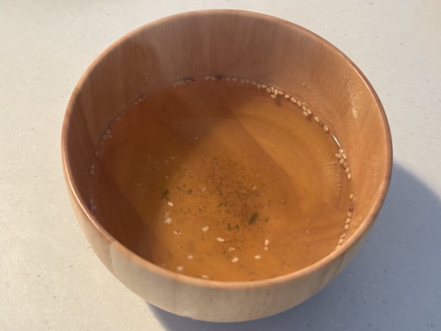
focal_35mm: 52
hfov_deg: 36.8
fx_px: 662
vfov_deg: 28.0
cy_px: 166
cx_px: 220
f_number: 1.6
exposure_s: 1/24
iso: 320
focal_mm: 5.96
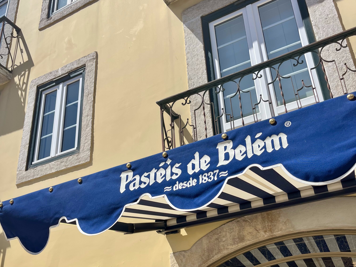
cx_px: 178
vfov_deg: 53.1
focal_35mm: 26
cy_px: 134
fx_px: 267
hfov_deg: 67.3
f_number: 1.6
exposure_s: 1/4484
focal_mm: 5.1
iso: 50
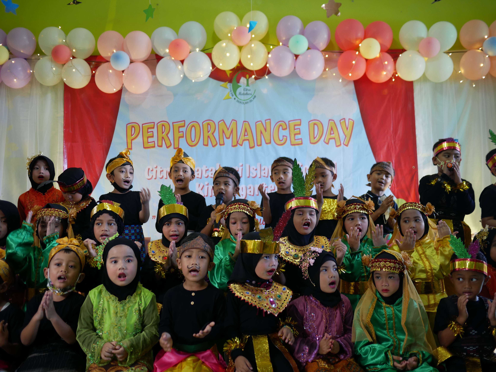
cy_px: 186
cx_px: 248
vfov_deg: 36.0
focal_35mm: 40
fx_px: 573
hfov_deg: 46.8
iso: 400
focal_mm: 20
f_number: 1.7
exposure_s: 1/60
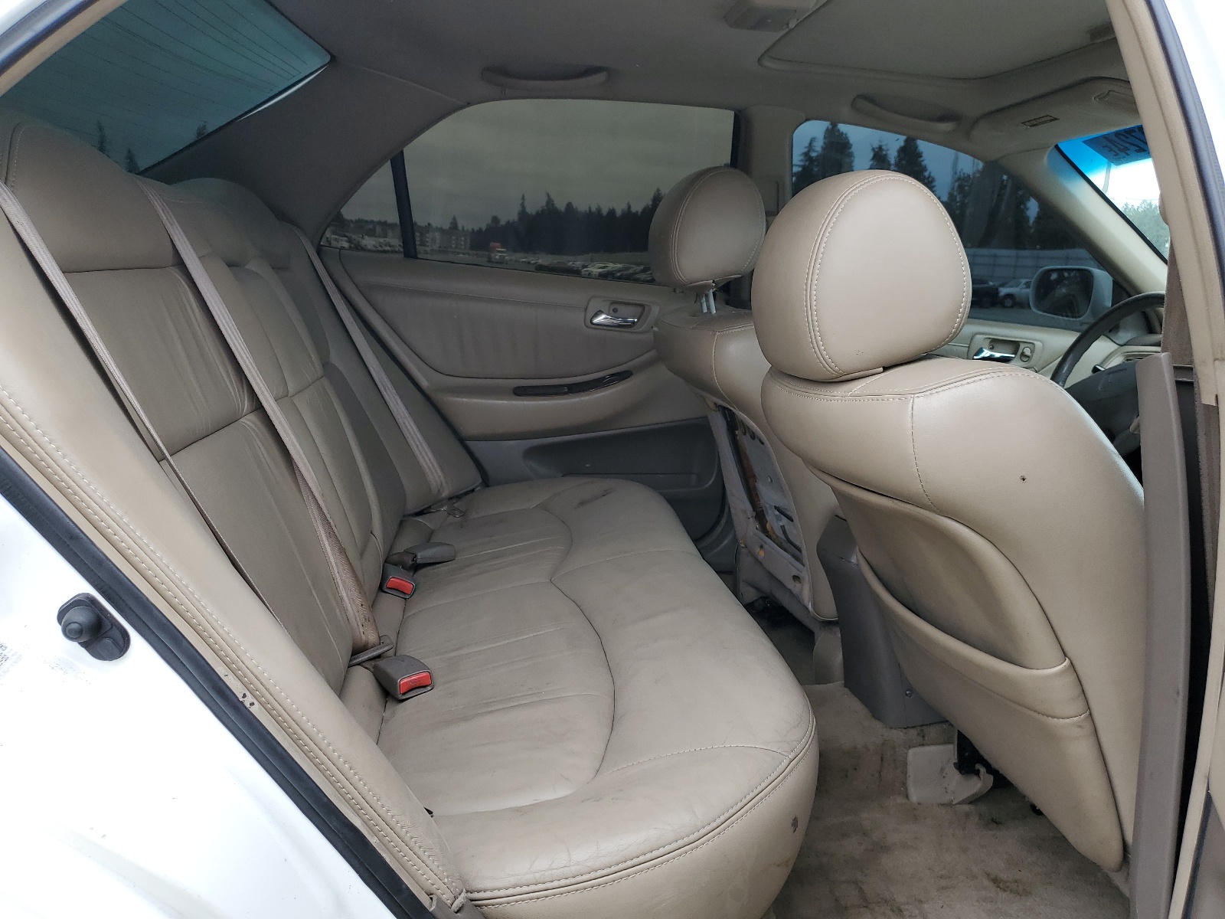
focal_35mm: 26
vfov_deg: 53.1
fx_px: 920
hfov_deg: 67.3
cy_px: 460
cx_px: 612
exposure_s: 1/333
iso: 50
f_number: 1.5
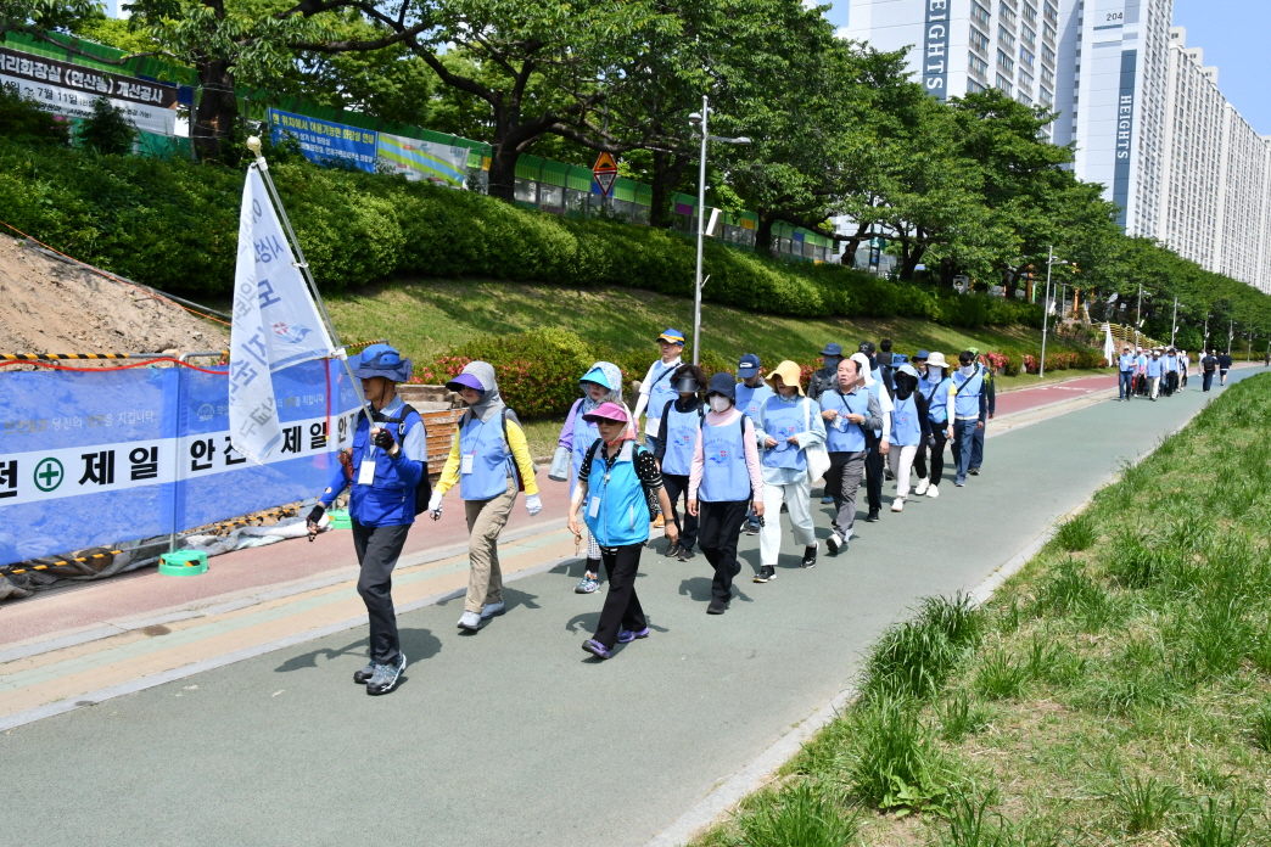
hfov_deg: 60.3
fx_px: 1094
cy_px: 424
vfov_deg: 42.3
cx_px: 636
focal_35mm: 31
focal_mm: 21
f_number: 14
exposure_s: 1/800
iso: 800
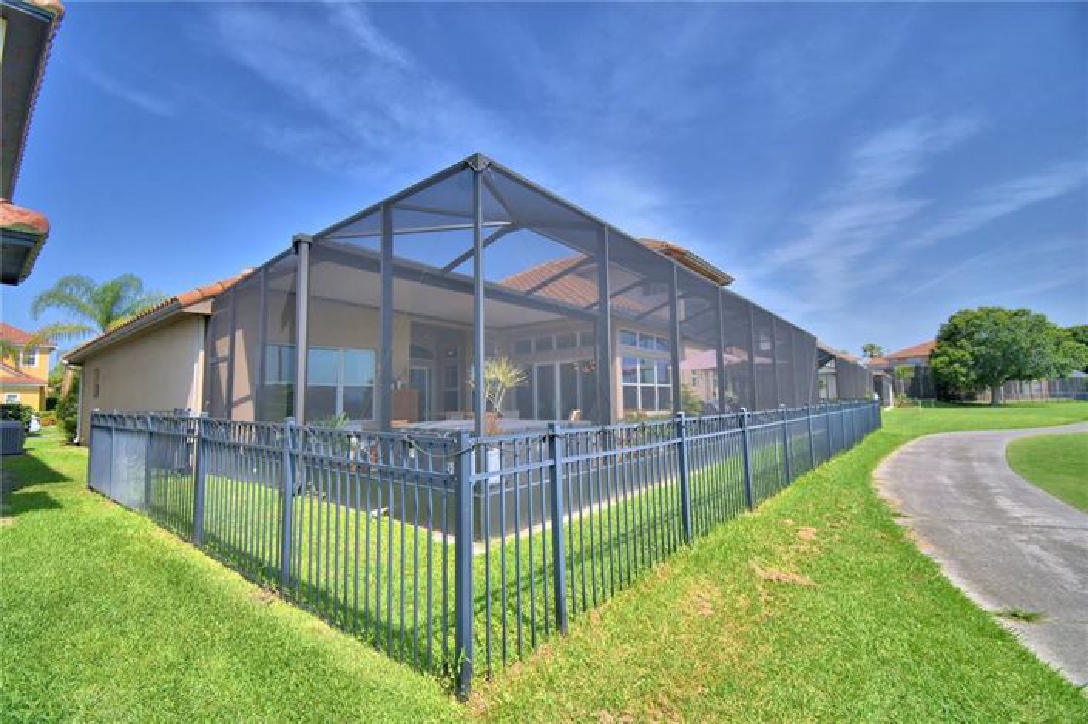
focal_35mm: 15
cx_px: 544
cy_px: 362
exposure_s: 1/1000
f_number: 4.5
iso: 100
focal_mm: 10
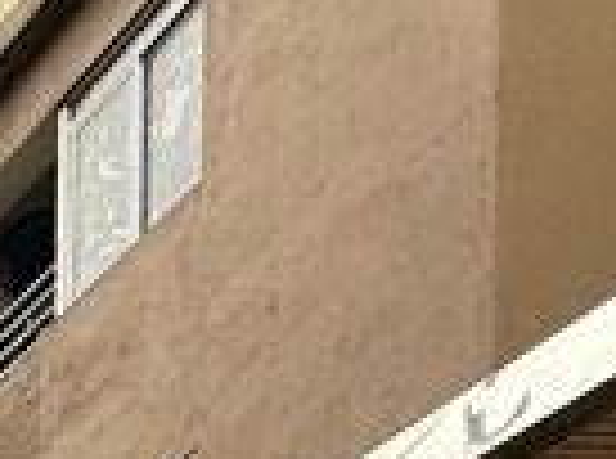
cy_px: 1350
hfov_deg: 12.2
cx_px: -1084
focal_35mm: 105
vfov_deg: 10.4
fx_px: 1864
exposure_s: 1/654
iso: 40
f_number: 2.2
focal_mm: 2.22
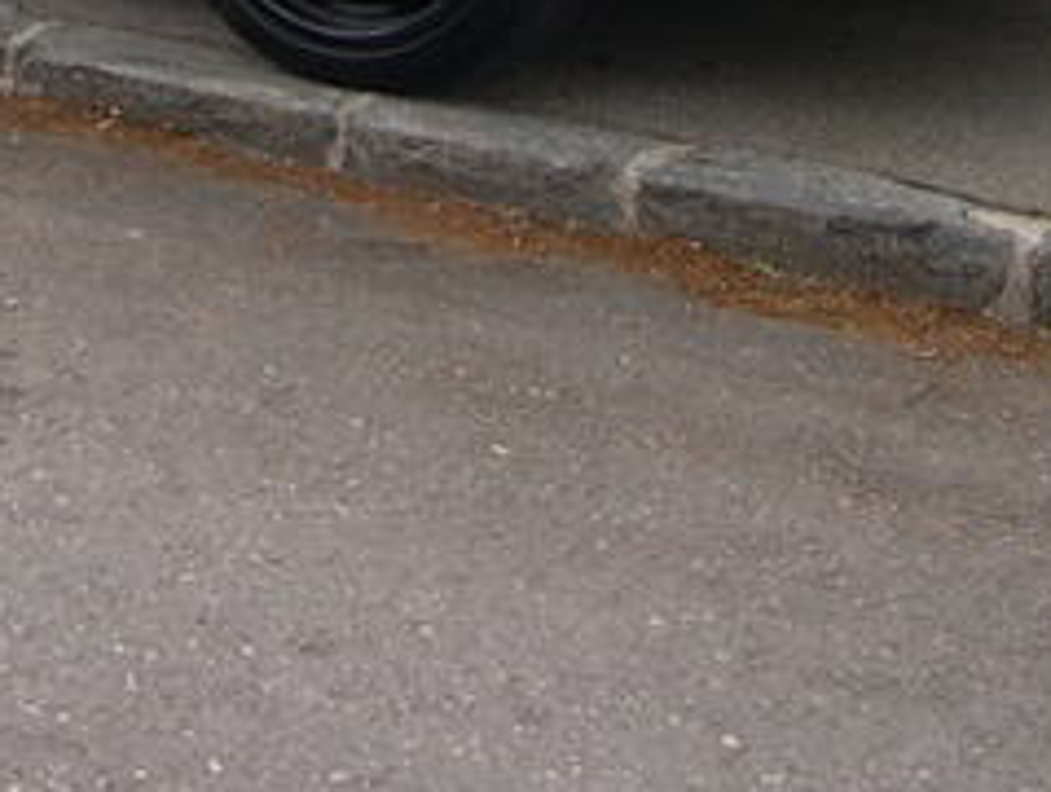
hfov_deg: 15.2
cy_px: -519
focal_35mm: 127
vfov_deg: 11.1
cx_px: -18
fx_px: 3862
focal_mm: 8
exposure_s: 1/442
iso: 100
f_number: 2.8
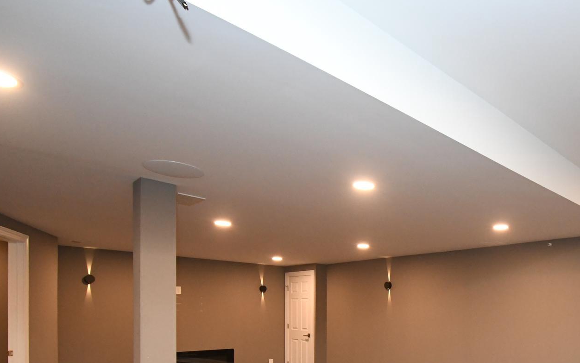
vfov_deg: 45.5
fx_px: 395
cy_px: 315
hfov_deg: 68.1
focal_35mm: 25
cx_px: 432
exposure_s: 1/100
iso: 3200
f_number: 5.6
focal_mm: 10
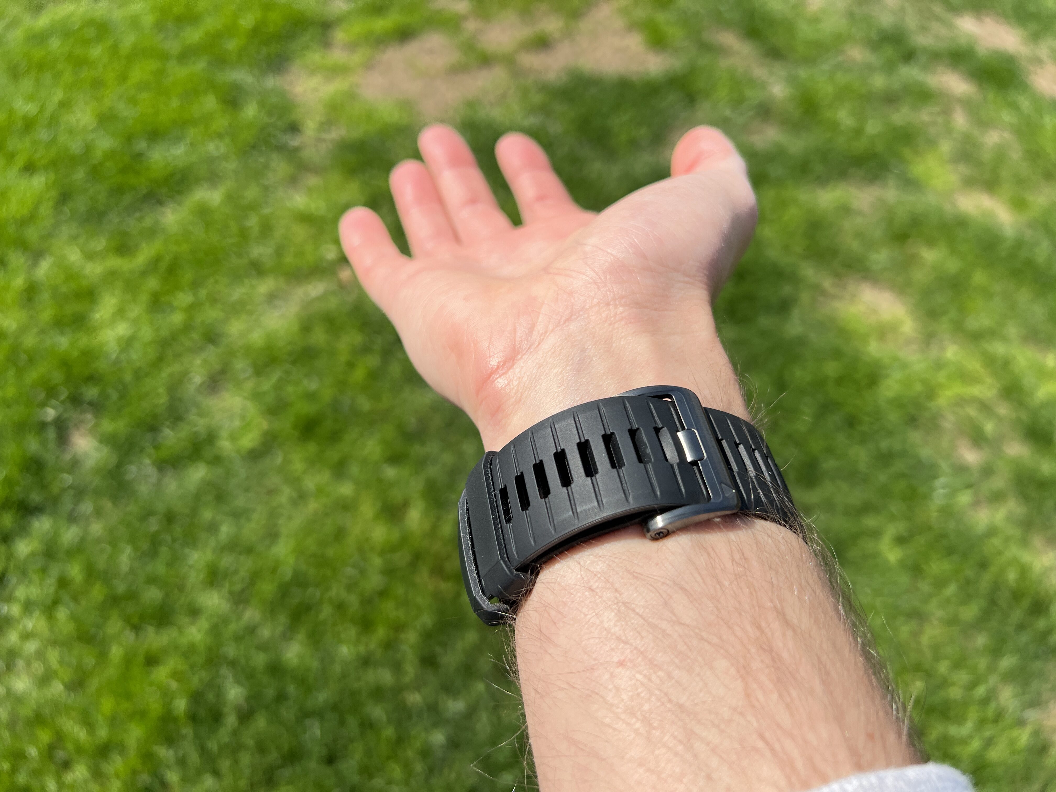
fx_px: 793
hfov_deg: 67.3
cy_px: 396
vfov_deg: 53.1
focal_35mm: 26
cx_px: 528
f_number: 1.5
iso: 50
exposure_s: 1/4115
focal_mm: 5.7
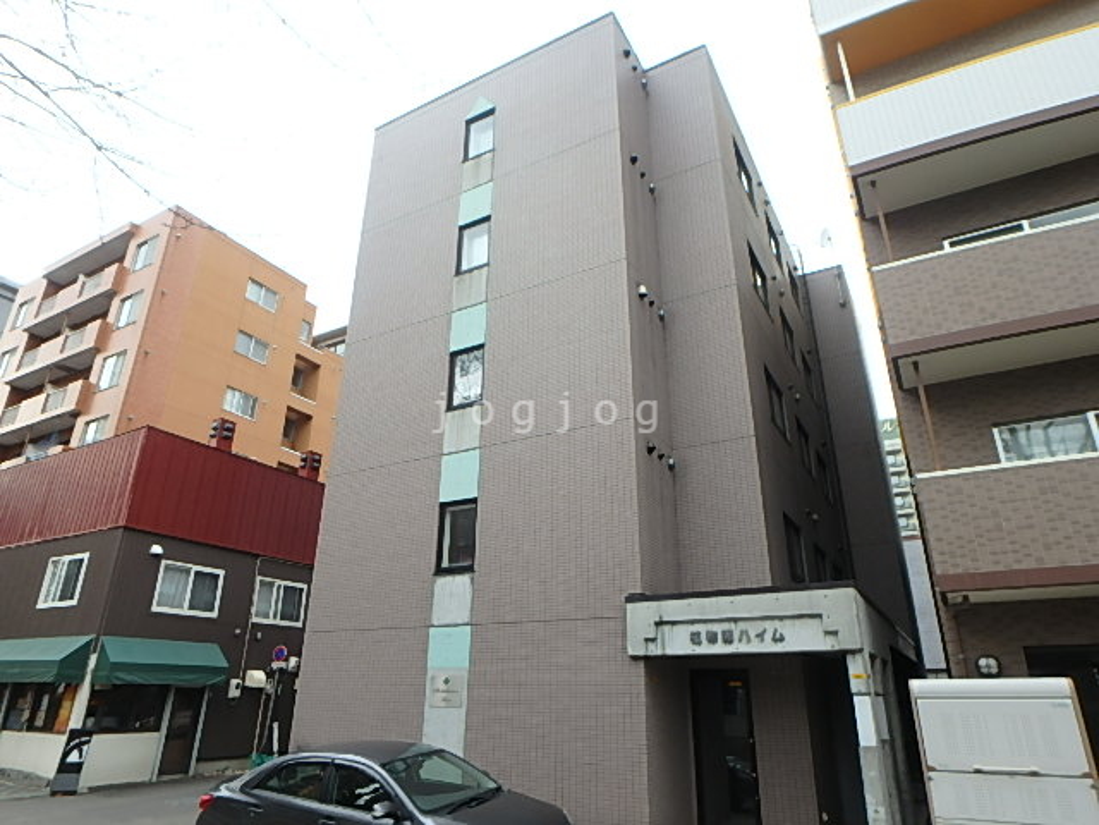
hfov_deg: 79.0
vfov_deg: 63.4
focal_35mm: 21
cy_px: 412
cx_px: 550
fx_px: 667
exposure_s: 1/320
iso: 125
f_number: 3.5
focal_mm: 3.7
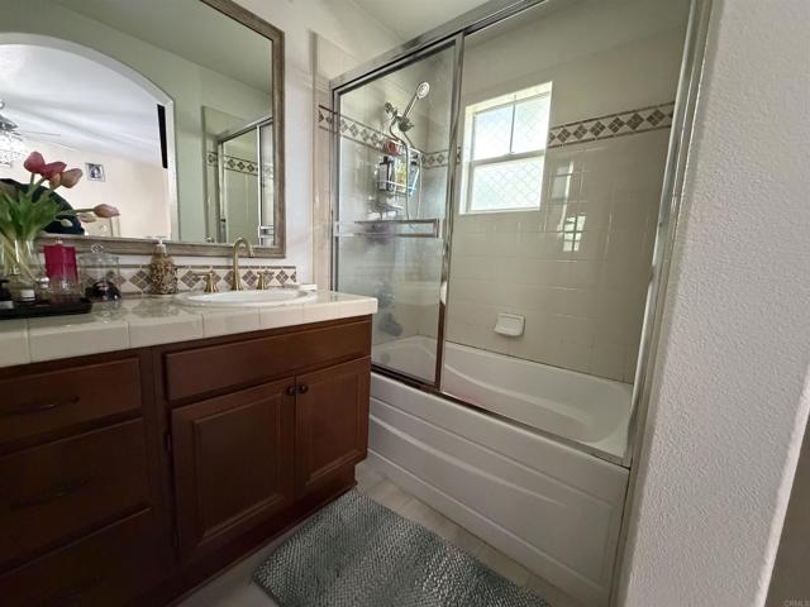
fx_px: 328
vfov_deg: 85.7
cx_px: 405
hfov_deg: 102.1
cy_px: 304
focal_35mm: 14
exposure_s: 1/60
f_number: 2.2
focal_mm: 2.22
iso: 1000
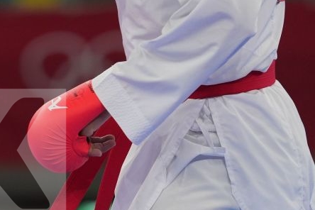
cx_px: 0
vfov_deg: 1.7
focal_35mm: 810
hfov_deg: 2.5
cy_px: -99
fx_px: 7087
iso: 500
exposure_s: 1/1000
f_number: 2.8
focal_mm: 200
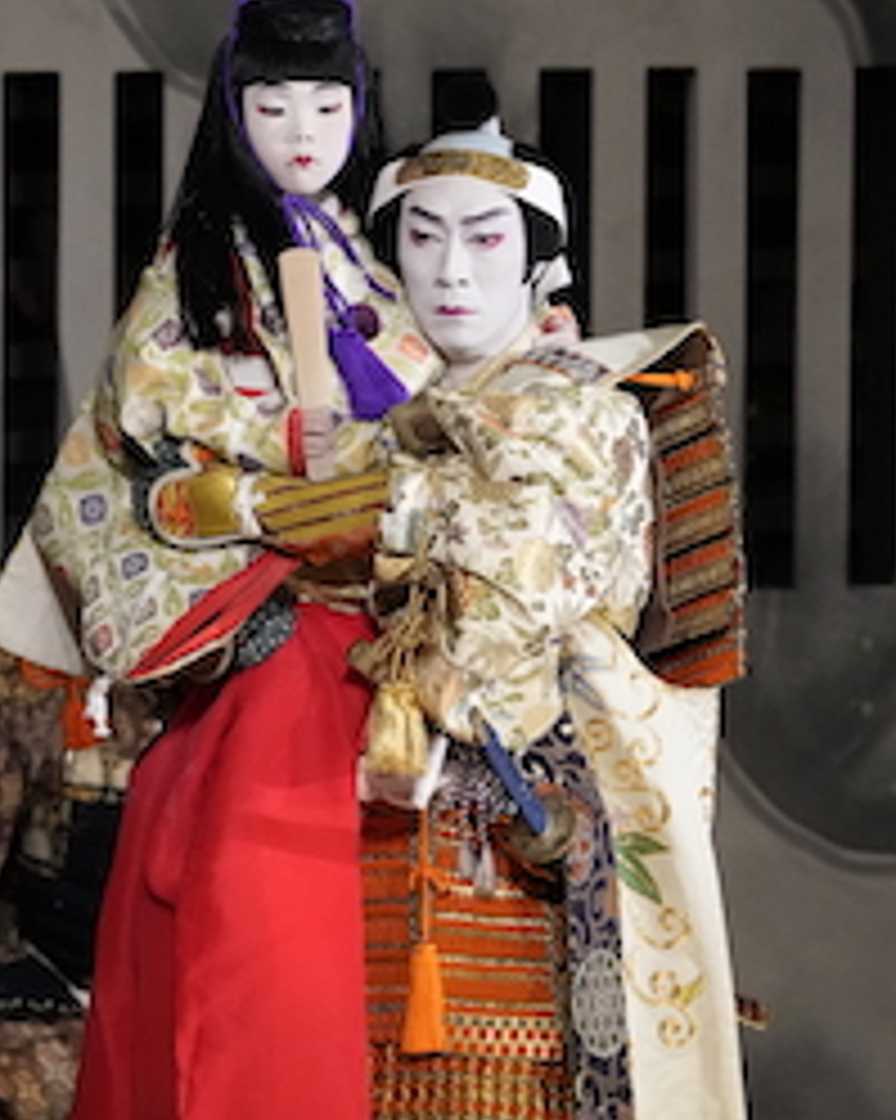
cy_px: 621
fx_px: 18740
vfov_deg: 3.4
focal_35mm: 565
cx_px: 385
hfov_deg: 2.7
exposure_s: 1/500
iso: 5000
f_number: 4.5
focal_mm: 200
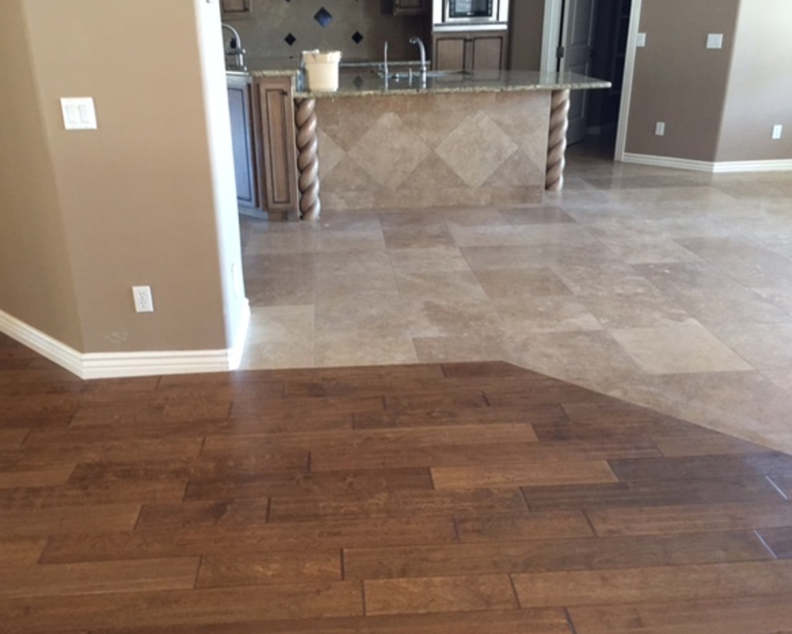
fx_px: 727
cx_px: 360
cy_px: 313
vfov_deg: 47.1
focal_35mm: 31
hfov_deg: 57.1
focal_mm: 4.15
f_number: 2.2
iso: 250
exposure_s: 1/20
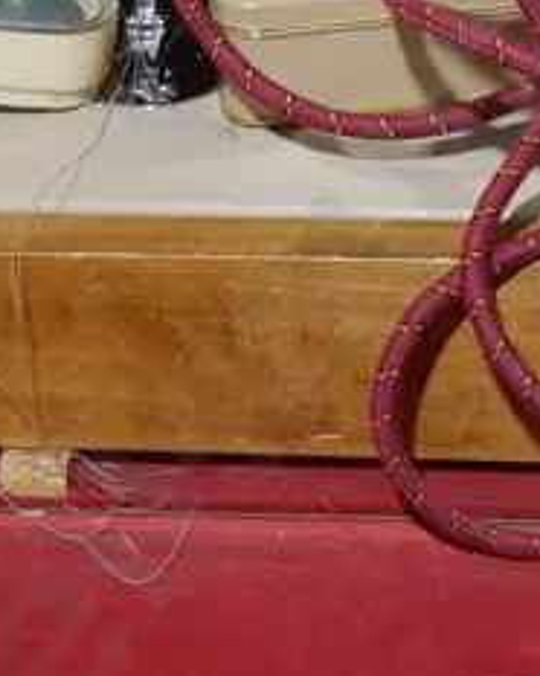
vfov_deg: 11.2
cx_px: 405
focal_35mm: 172
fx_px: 3441
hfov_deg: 9.0
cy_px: 183
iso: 500
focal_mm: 20
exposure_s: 1/60
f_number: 4.4
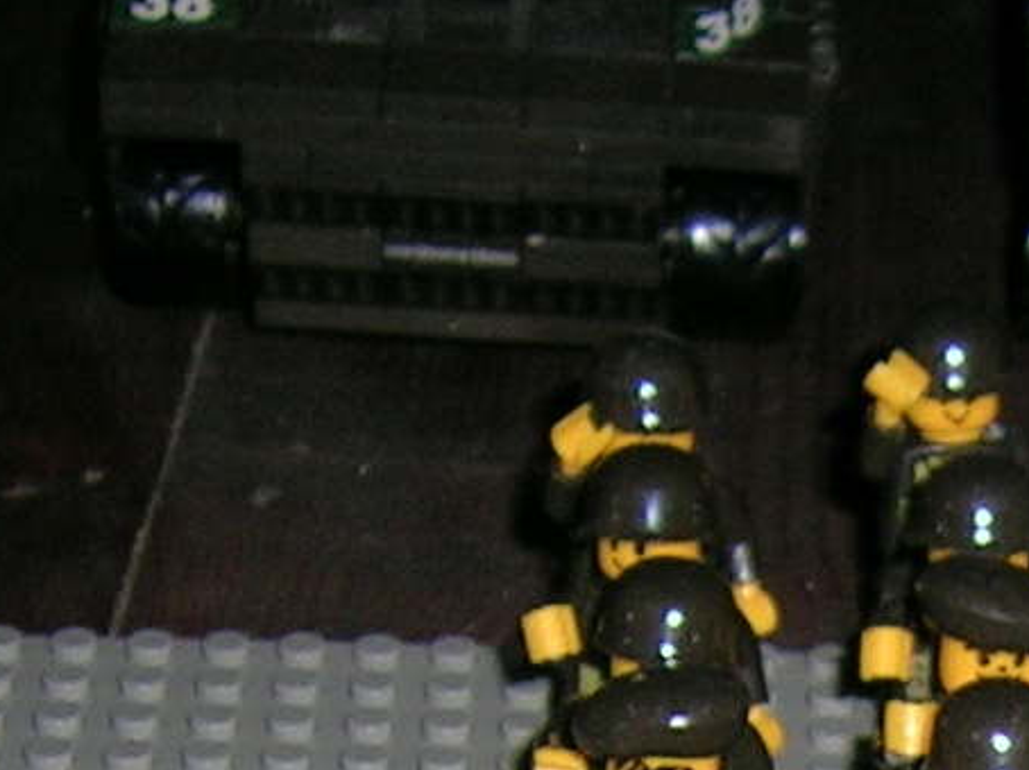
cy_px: 1732
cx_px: 1240
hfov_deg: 12.2
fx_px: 4694
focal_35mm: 158
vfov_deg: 8.7
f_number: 2.8
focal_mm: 5.4
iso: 50
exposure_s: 1/60.1
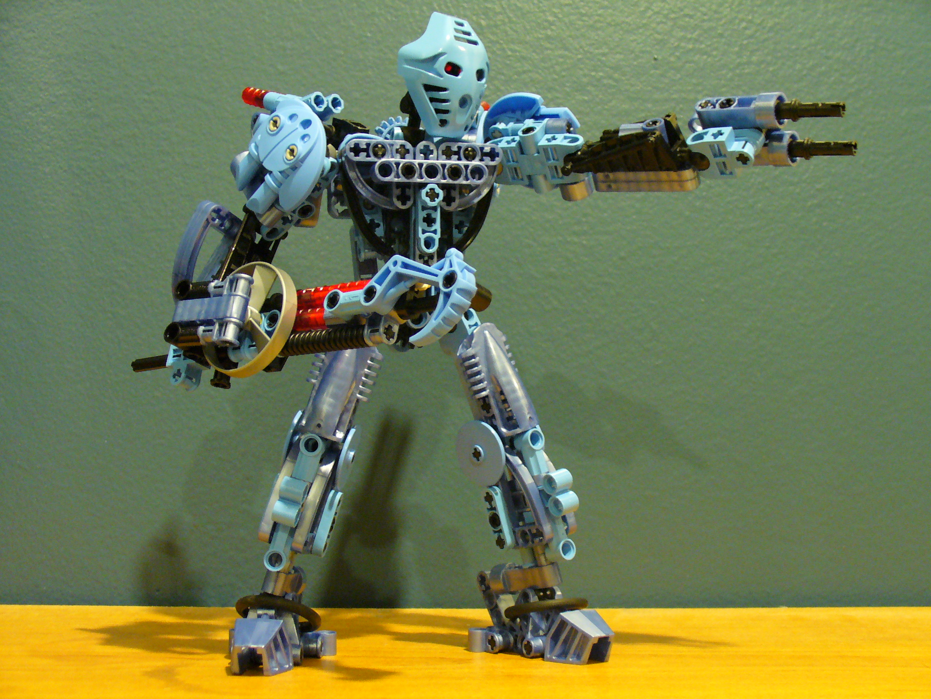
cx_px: 466
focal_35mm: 48
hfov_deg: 39.7
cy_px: 350
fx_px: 1291
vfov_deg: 30.3
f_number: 3
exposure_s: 1/2
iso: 200
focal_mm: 7.9
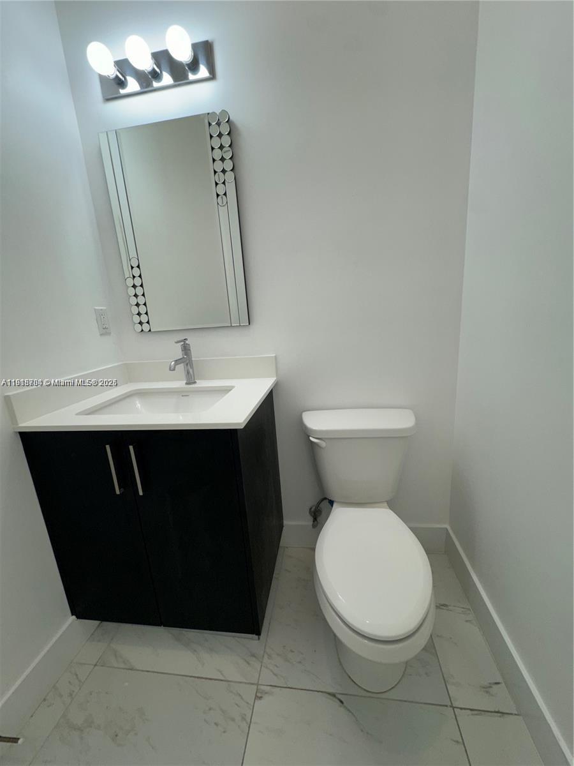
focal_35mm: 14
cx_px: 287
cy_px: 383
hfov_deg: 85.7
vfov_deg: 102.1
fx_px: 310
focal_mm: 2.22
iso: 64
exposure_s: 1/120
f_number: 2.2
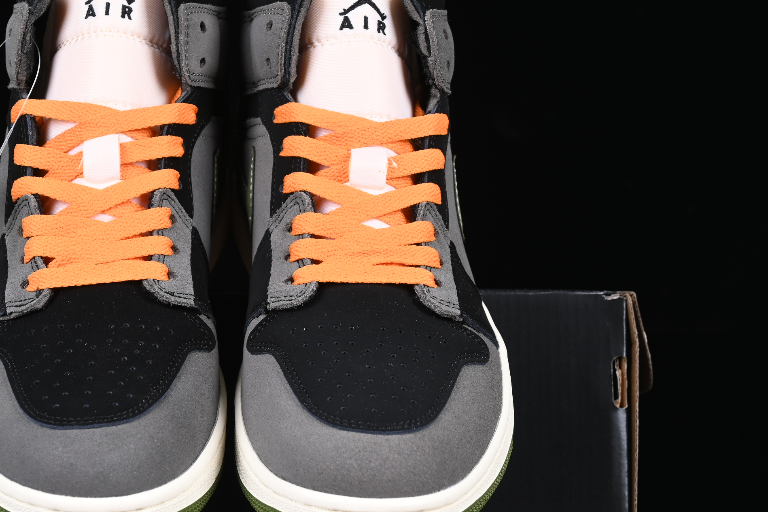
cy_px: 315
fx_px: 2346
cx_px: 214
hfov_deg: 18.5
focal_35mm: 110
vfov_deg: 12.4
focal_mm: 50
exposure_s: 1/60
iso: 160
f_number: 6.3
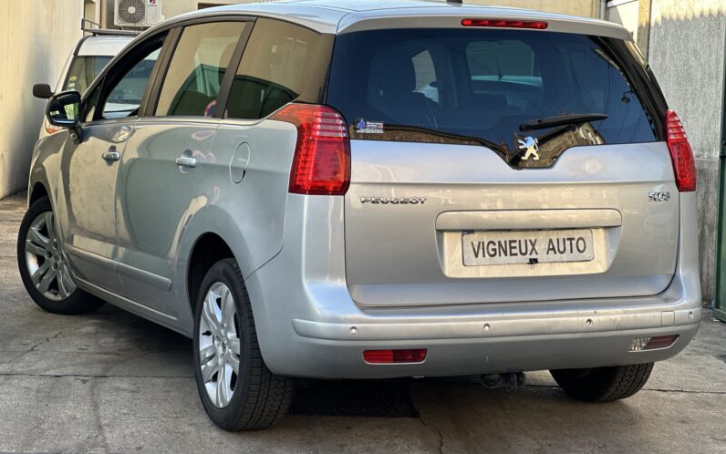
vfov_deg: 15.9
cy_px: 212
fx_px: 1623
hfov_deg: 25.2
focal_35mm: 82
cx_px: 364
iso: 32
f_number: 2.8
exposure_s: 1/121
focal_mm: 9
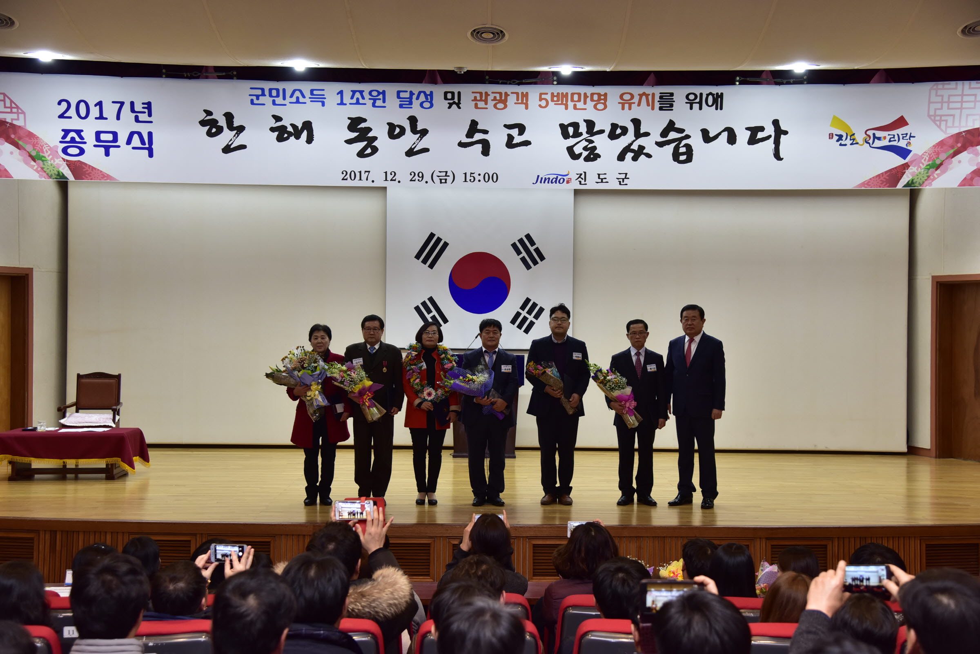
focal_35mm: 48
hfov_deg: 41.1
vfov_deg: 28.1
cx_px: 490
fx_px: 1307
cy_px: 327
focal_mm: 48
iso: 800
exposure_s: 1/80
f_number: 4.5
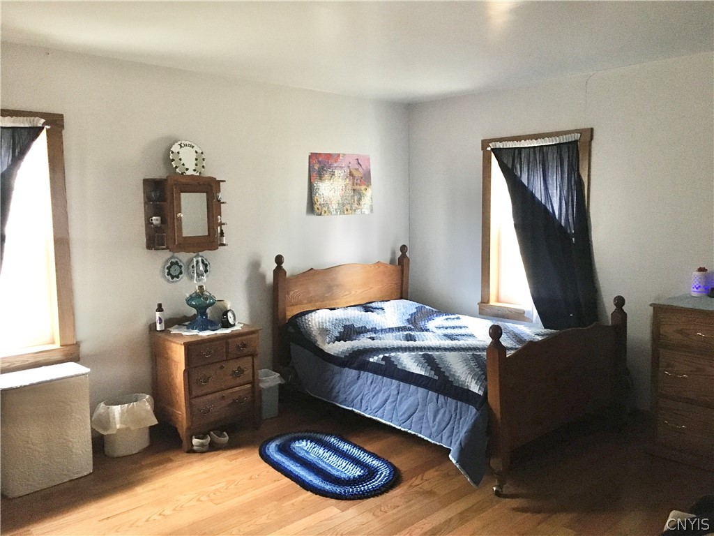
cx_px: 357
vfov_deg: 48.2
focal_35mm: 29
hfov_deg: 61.7
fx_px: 598
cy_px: 268
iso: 320
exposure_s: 1/15
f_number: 2.2
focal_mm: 4.15
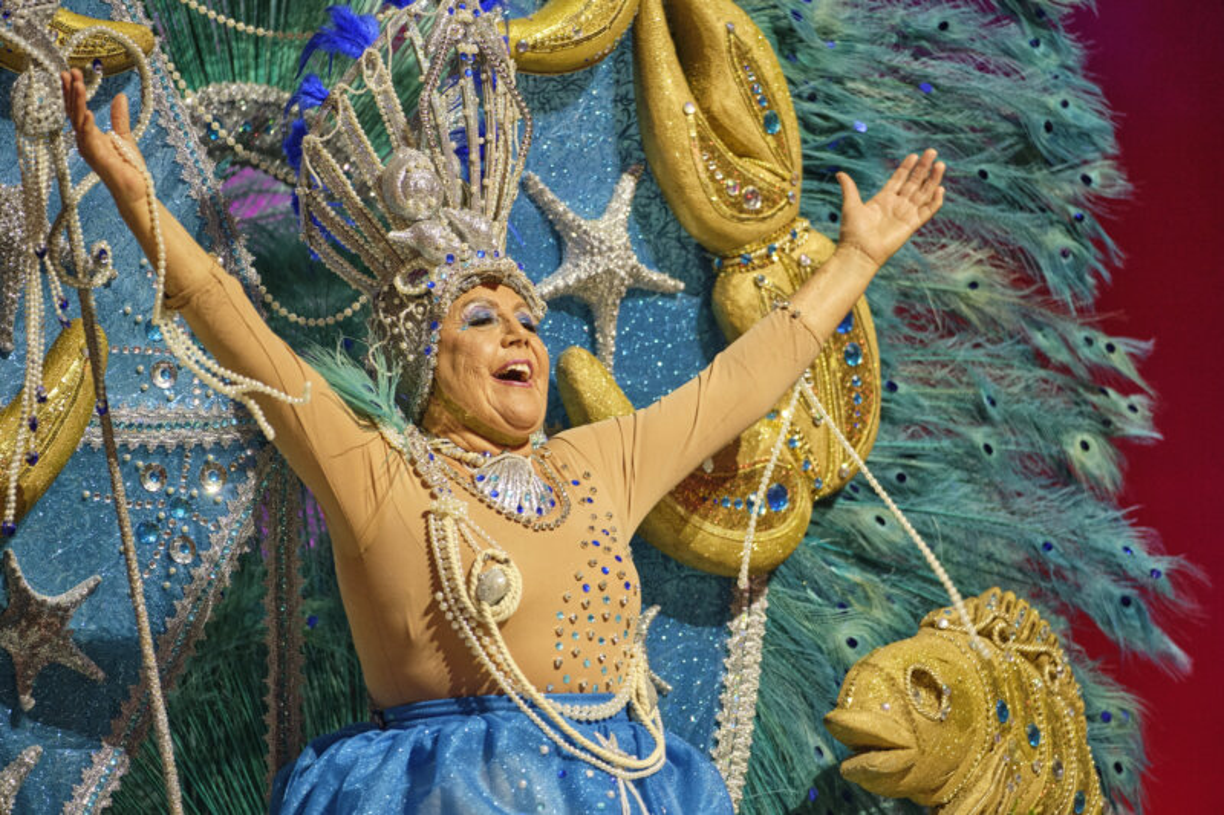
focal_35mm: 210
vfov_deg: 6.5
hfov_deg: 9.8
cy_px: 408
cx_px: 612
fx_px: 7138
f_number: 2.8
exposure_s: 1/250
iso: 1250
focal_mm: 140
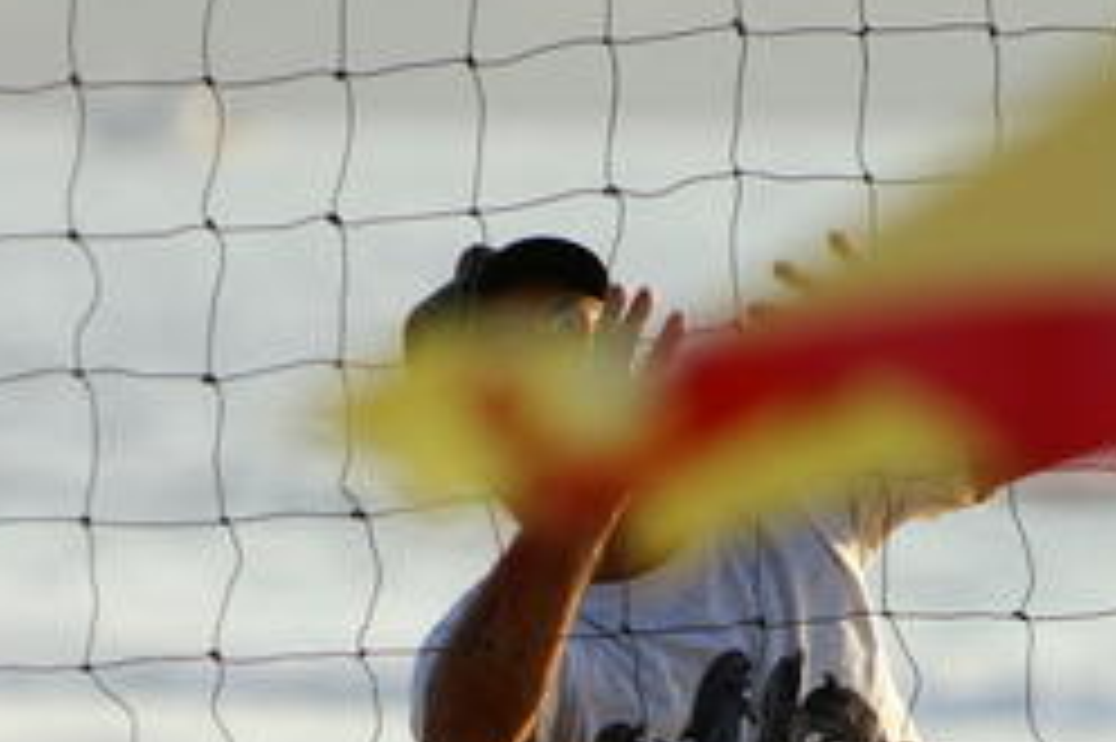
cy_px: 764
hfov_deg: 1.8
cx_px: 472
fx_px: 35997
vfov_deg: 1.2
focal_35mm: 1162
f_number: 7.1
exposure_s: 1/500
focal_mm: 300
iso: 200
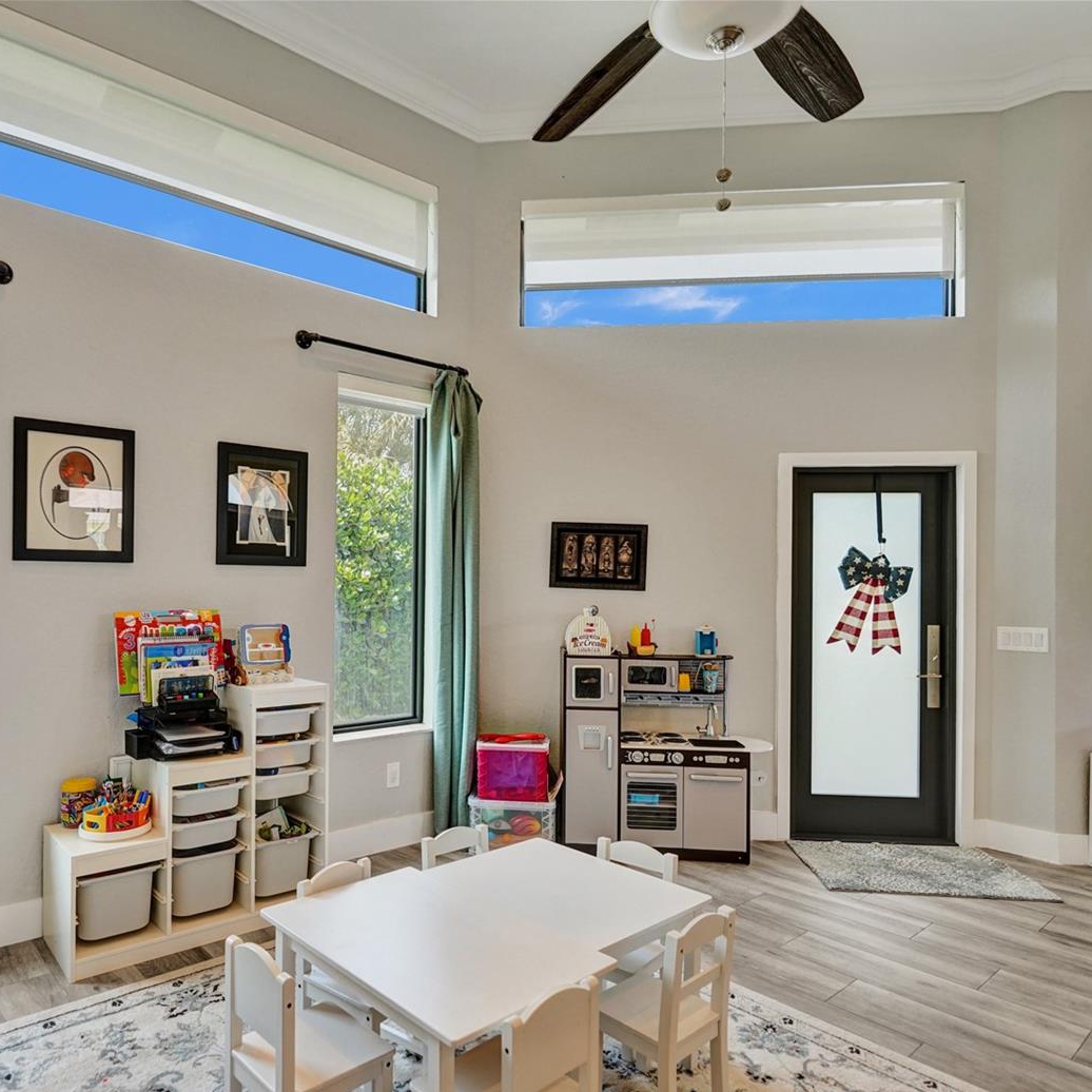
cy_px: 561
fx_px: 749
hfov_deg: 71.4
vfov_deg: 72.1
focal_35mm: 21
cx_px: 441
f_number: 2.8
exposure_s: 1/1000
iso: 800
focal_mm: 16
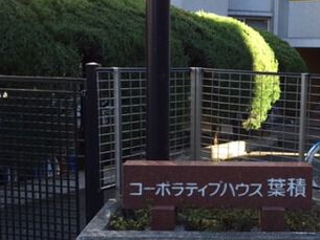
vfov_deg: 25.6
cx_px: 247
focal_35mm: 57
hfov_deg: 33.0
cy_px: 150
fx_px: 527
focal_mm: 4.15
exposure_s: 1/130
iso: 32
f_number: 2.2
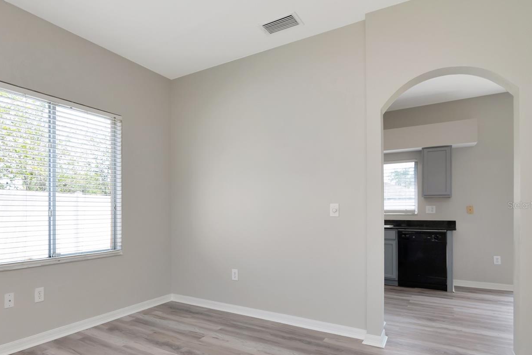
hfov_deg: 78.0
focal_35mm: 22
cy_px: 205
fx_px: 320
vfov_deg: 57.7
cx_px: 198
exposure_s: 1/200
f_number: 7.1
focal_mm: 11
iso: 400
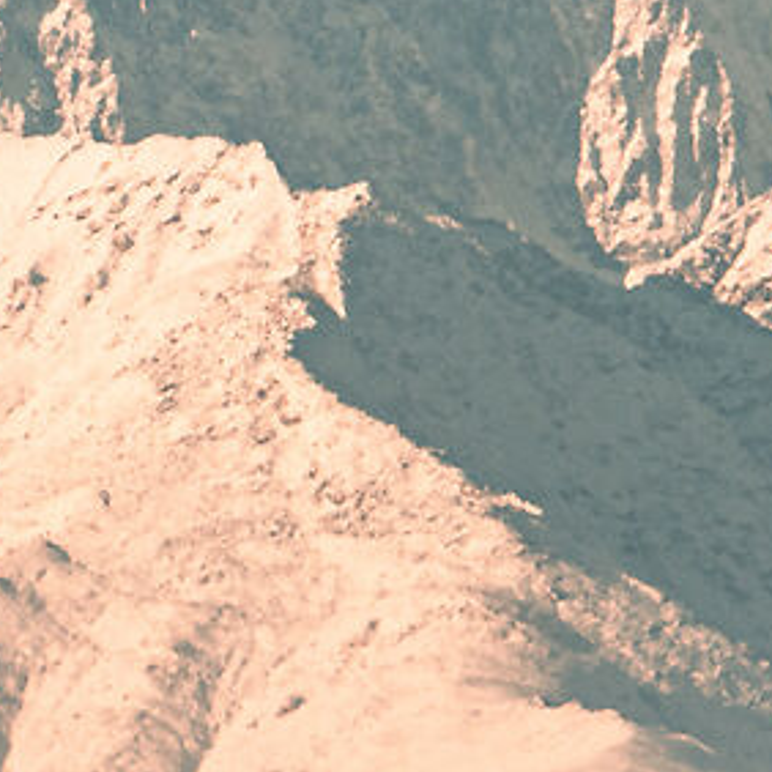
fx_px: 73071
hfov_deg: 0.6
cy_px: 205
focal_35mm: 2896
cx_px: 660
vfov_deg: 0.6
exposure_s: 1/400
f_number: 8
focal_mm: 400
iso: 125
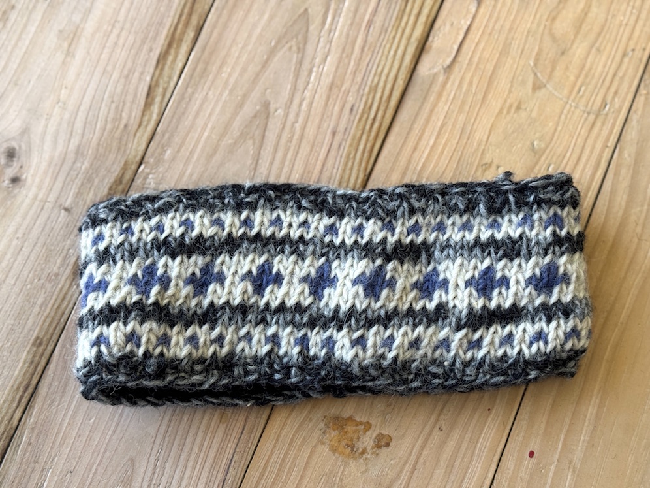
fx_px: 901
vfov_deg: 30.3
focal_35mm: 48
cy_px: 244
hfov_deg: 39.7
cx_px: 325
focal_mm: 6.76
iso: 80
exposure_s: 1/162
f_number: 1.78
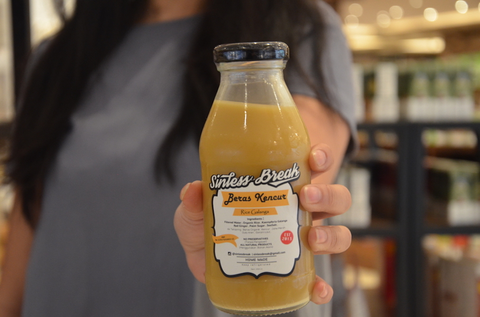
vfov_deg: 18.1
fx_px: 998
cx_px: 240
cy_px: 158
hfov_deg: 27.0
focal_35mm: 75
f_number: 5
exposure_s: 1/25
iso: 1600
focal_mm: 50
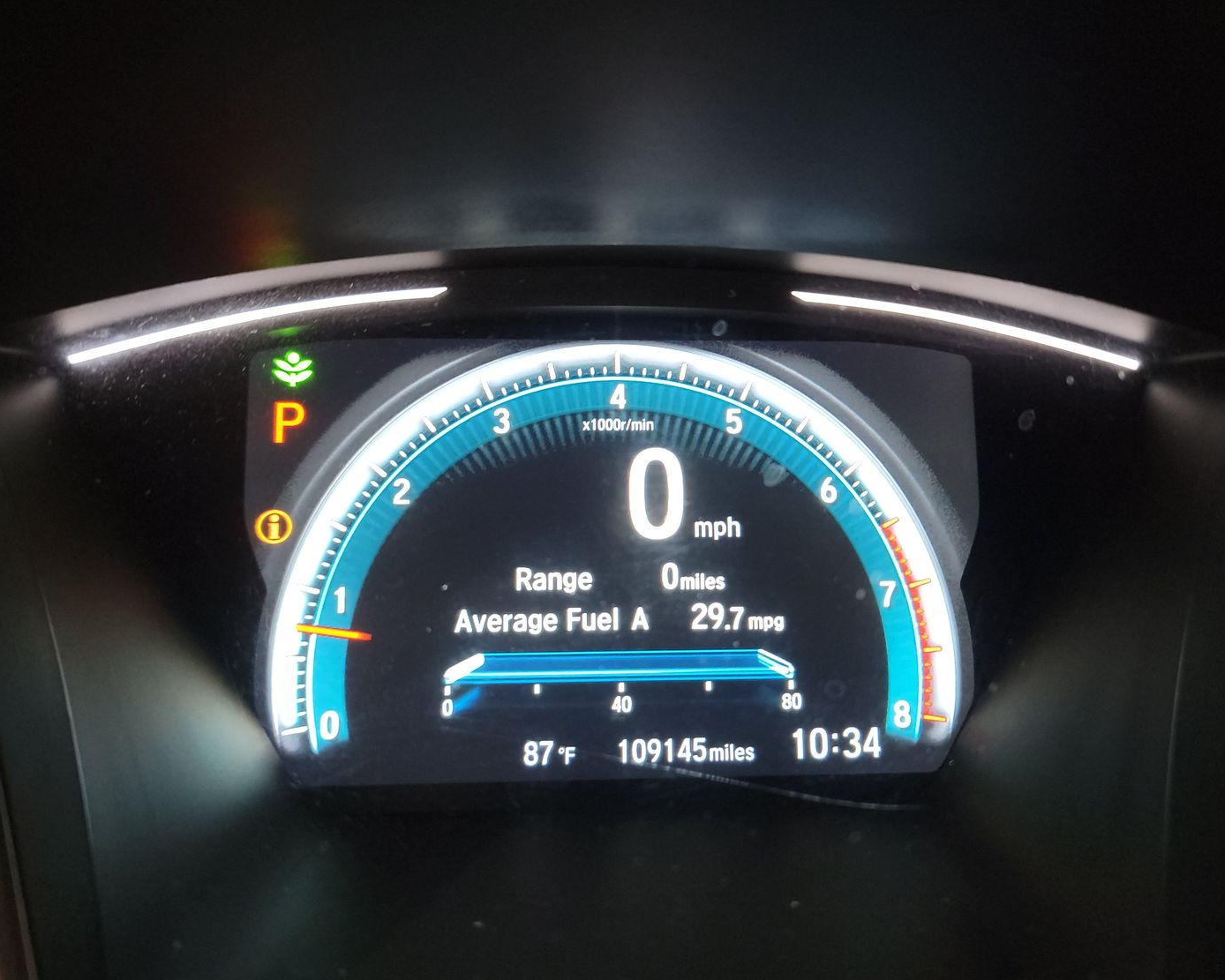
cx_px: 637
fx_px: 979
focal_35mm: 27
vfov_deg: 53.2
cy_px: 523
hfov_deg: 64.0
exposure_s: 1/17
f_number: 1.8
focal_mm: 6.7
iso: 782
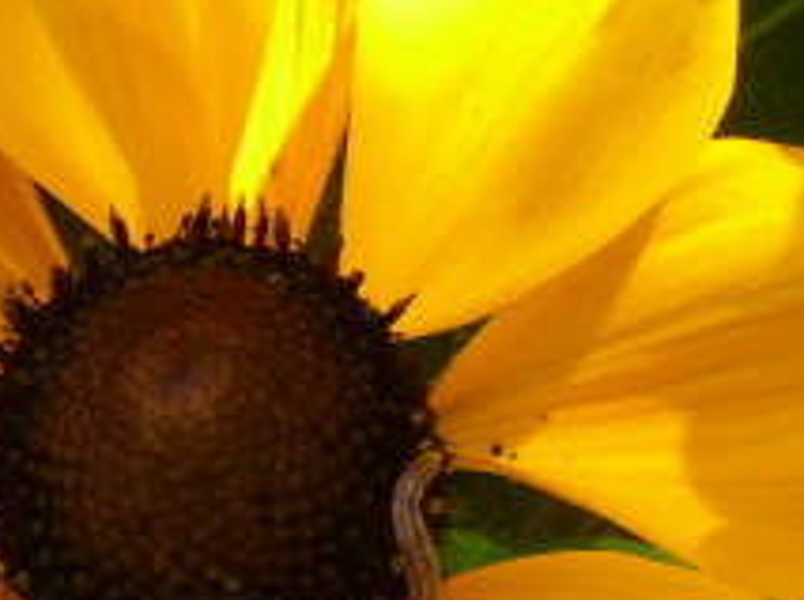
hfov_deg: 7.3
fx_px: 6284
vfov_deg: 5.5
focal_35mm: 271
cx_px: 698
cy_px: 279
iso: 160
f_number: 5.6
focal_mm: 13.6
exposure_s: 1/200
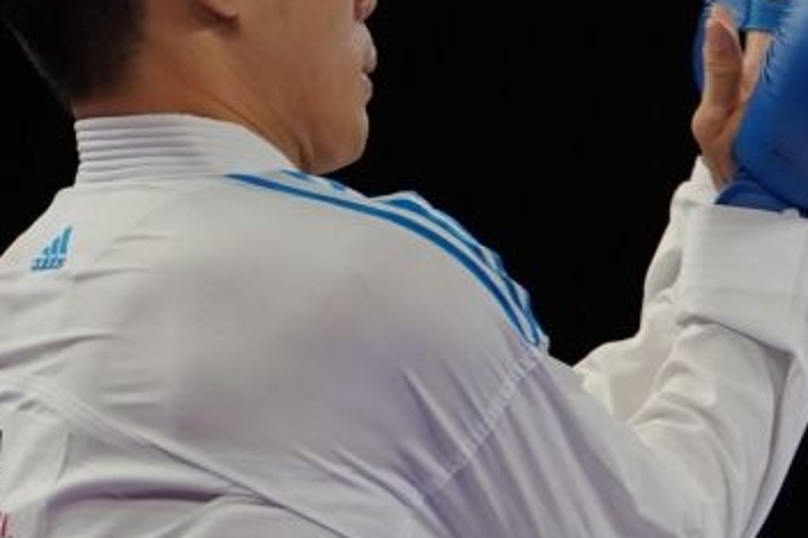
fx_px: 21186
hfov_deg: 2.2
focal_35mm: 944
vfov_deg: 1.5
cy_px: 800
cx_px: 1319
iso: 1000
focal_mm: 184
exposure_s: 1/1000
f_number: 2.8
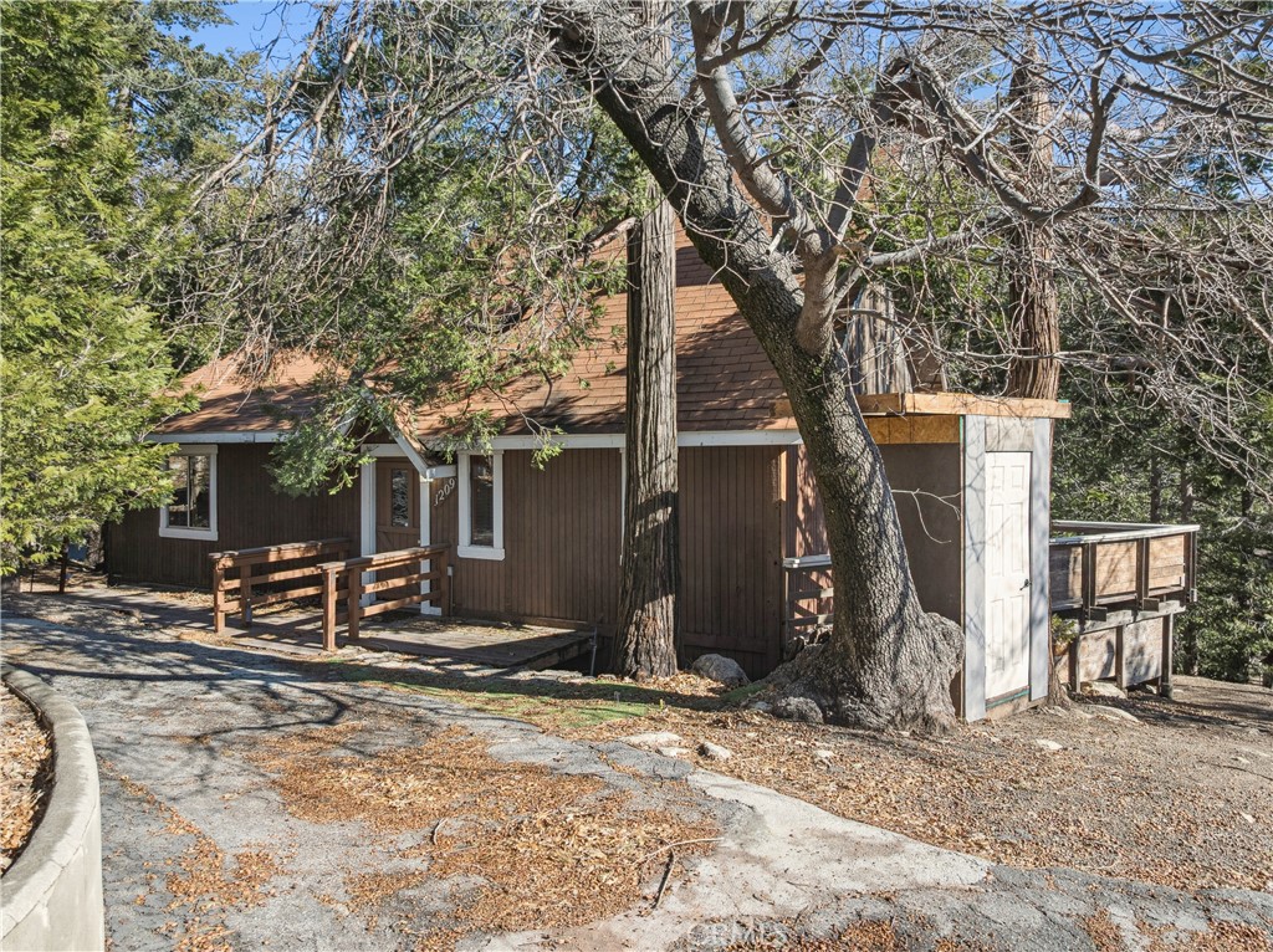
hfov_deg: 71.6
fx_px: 882
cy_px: 476
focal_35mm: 24
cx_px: 636
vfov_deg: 56.7
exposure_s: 1/40
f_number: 2.8
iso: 100
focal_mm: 12.3
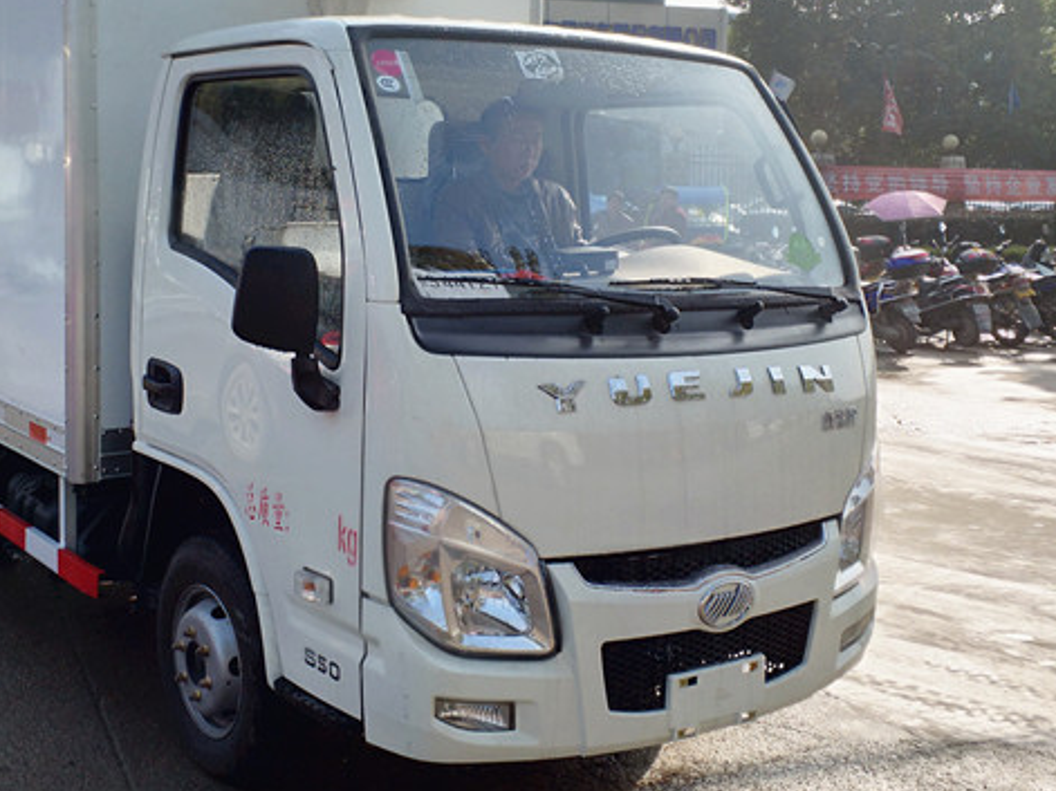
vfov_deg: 40.3
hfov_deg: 51.3
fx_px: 1067
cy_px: 278
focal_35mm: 35
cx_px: 321
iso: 50
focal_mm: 3.79
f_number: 2
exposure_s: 1/952
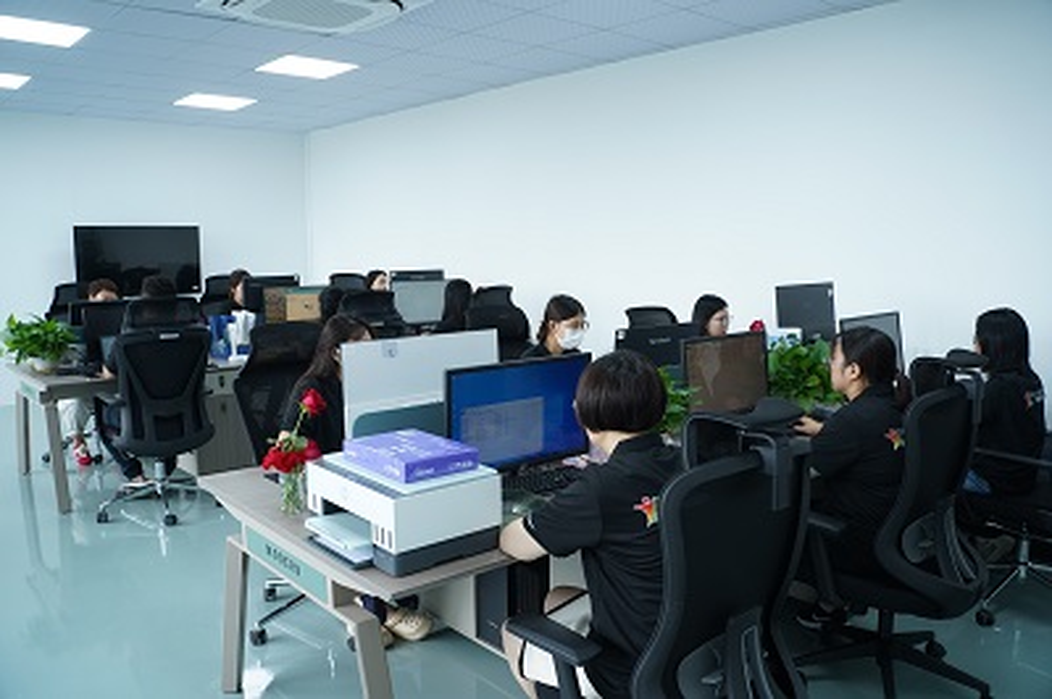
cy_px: 350
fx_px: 818
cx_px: 526
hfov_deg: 65.5
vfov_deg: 46.3
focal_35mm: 28
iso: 400
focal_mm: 28
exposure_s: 1/125
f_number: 4
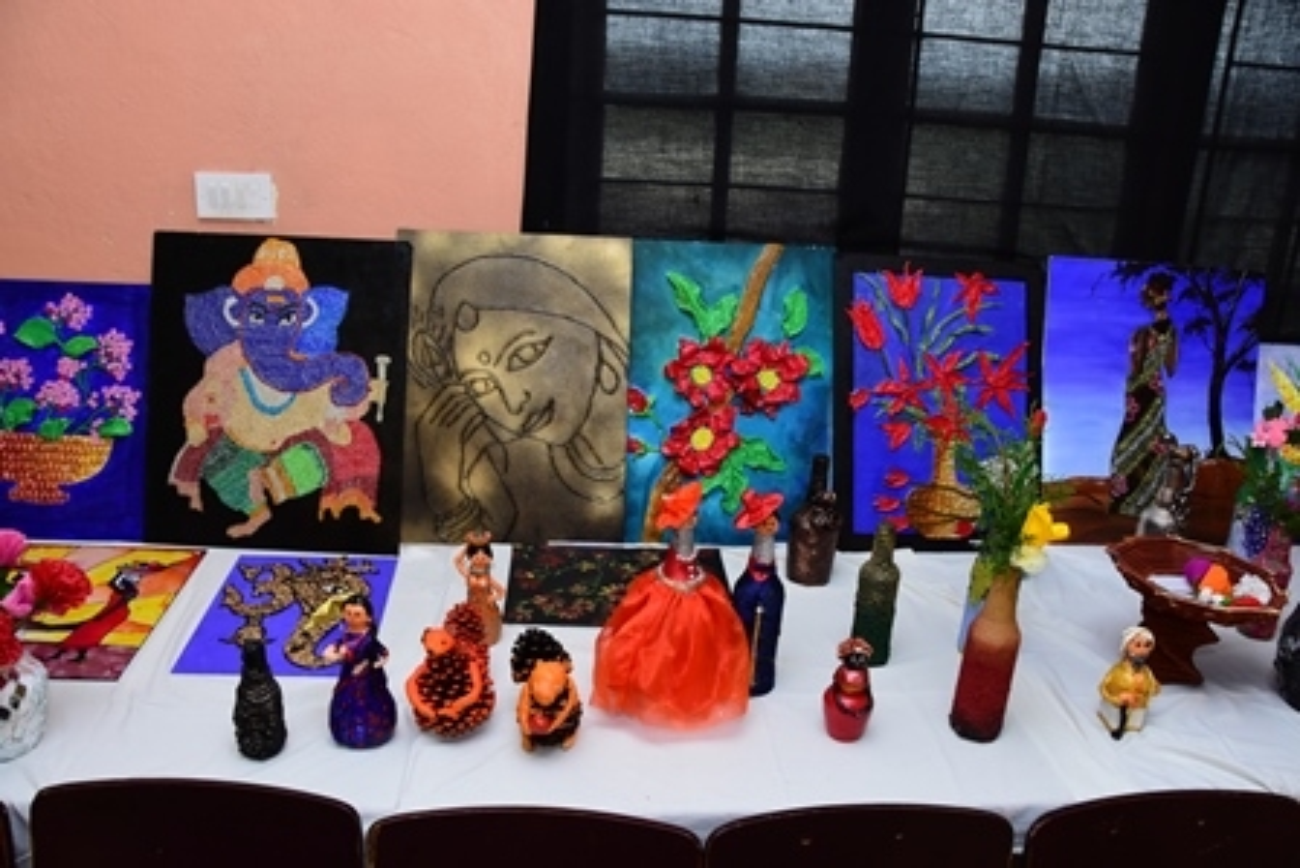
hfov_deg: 67.4
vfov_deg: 48.0
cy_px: 434
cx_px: 650
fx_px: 975
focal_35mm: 27
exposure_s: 1/100
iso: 800
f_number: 5.6
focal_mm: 18
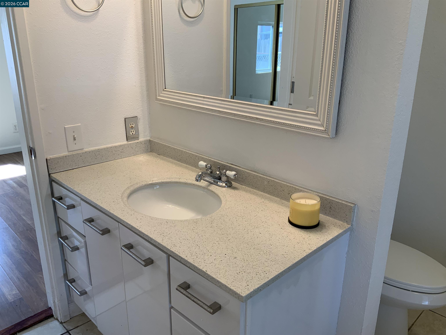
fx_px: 374
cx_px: 223
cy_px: 168
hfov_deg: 61.7
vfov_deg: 48.2
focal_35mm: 29
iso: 40
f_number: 1.8
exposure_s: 1/120
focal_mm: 3
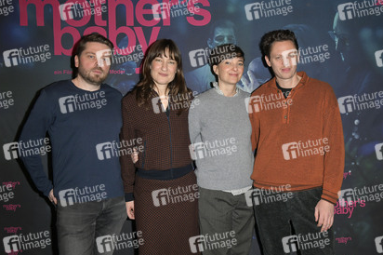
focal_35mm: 35
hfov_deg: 54.5
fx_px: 372
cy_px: 126
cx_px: 188
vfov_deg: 37.8
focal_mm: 32
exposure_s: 1/250
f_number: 6.3
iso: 1600
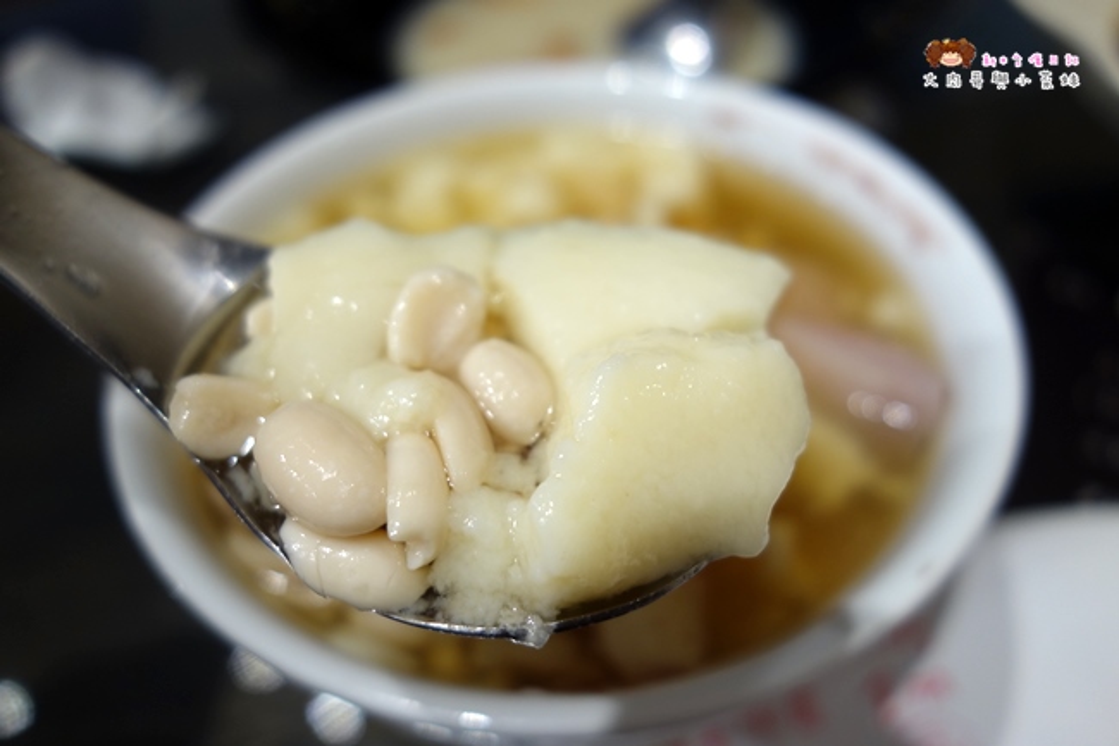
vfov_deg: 46.4
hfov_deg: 65.5
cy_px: 373
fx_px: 870
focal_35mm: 28
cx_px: 560
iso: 125
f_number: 2.5
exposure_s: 1/50
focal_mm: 10.4
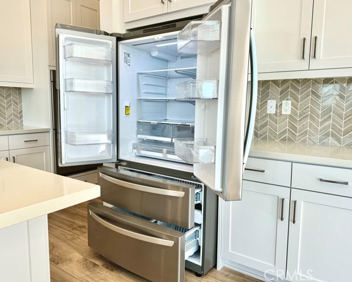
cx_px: 173
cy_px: 137
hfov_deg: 66.1
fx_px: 271
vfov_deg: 54.9
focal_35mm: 26
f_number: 1.78
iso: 80
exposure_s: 1/397
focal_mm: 6.86
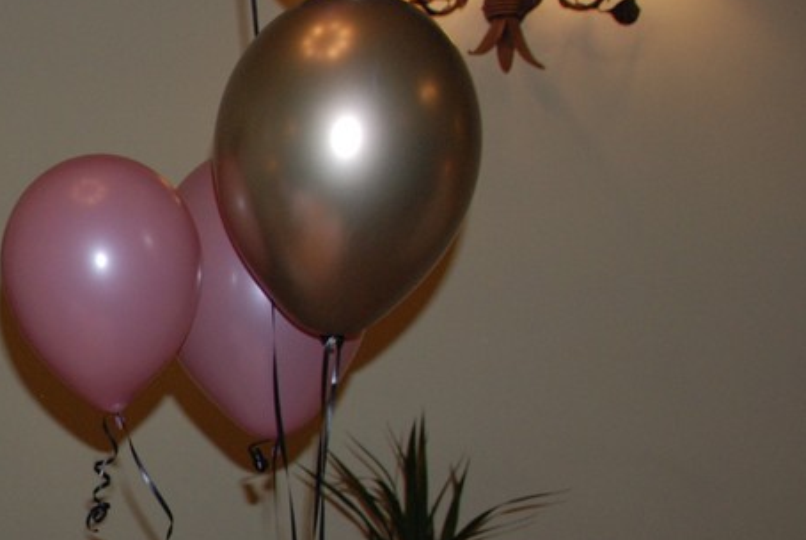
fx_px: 1592
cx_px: -226
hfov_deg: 24.9
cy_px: 474
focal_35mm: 71
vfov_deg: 18.9
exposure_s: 1/60
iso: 400
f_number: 4
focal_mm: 18
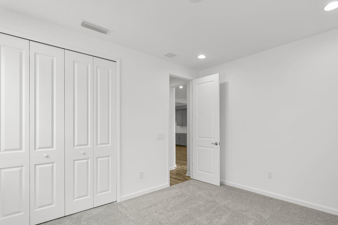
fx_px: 169
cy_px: 125
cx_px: 187
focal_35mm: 18
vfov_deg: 67.2
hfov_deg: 89.7
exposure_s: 1/30
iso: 400
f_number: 8
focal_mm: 14
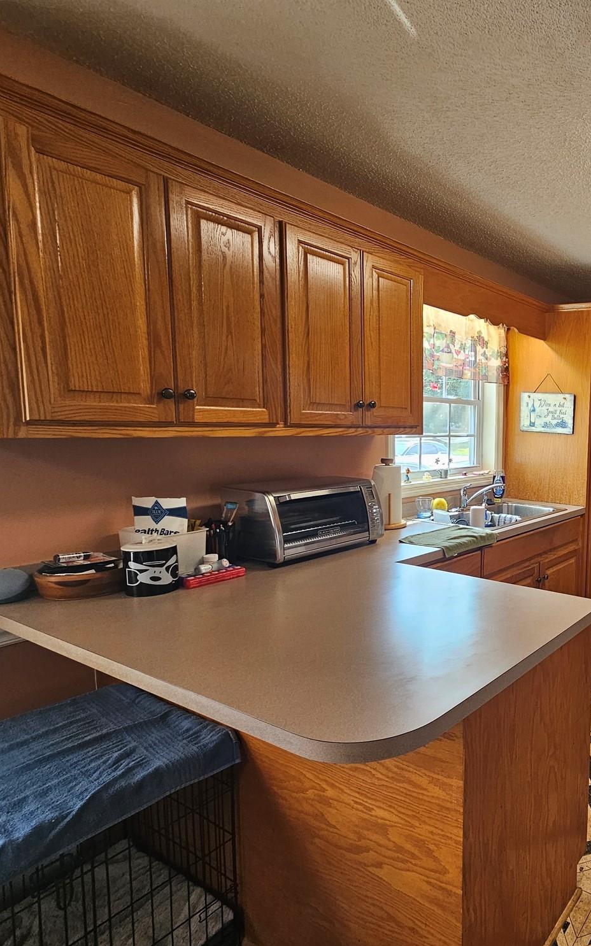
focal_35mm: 19
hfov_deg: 49.7
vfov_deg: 88.0
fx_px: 490
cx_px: 601
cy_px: 478
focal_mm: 2.2
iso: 100
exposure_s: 1/60
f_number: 2.2
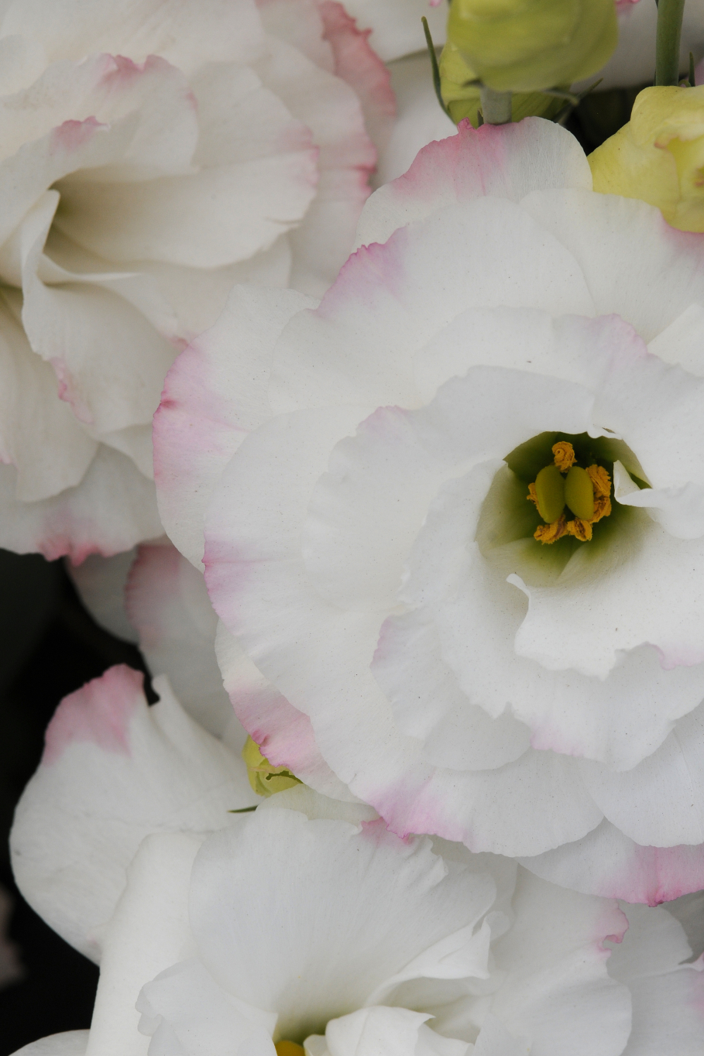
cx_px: 372
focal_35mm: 185
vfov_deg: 11.1
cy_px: 581
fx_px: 5415
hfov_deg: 7.4
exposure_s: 1/200
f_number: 16
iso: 200
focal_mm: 105
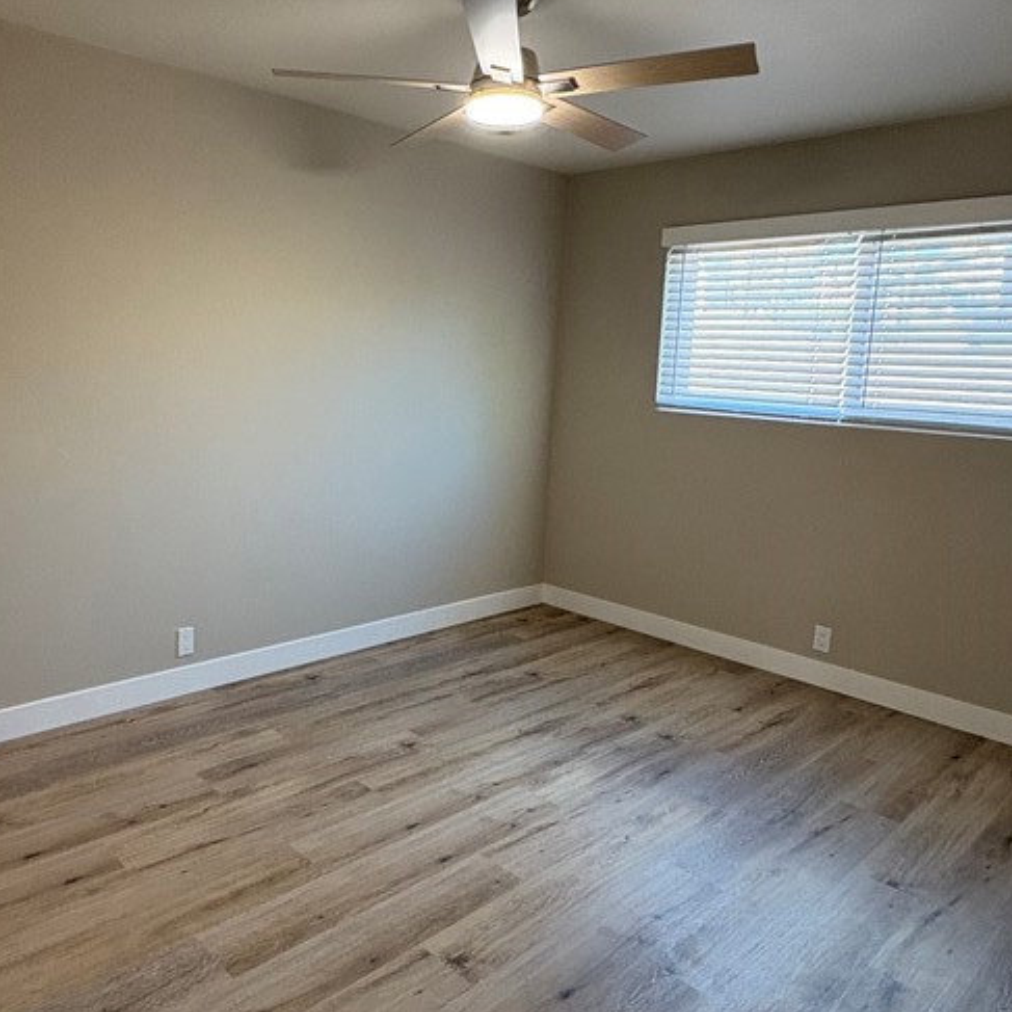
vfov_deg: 60.9
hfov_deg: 60.1
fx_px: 860
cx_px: 374
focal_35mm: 26
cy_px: 465
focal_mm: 2.22
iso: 320
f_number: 2.2
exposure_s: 1/120
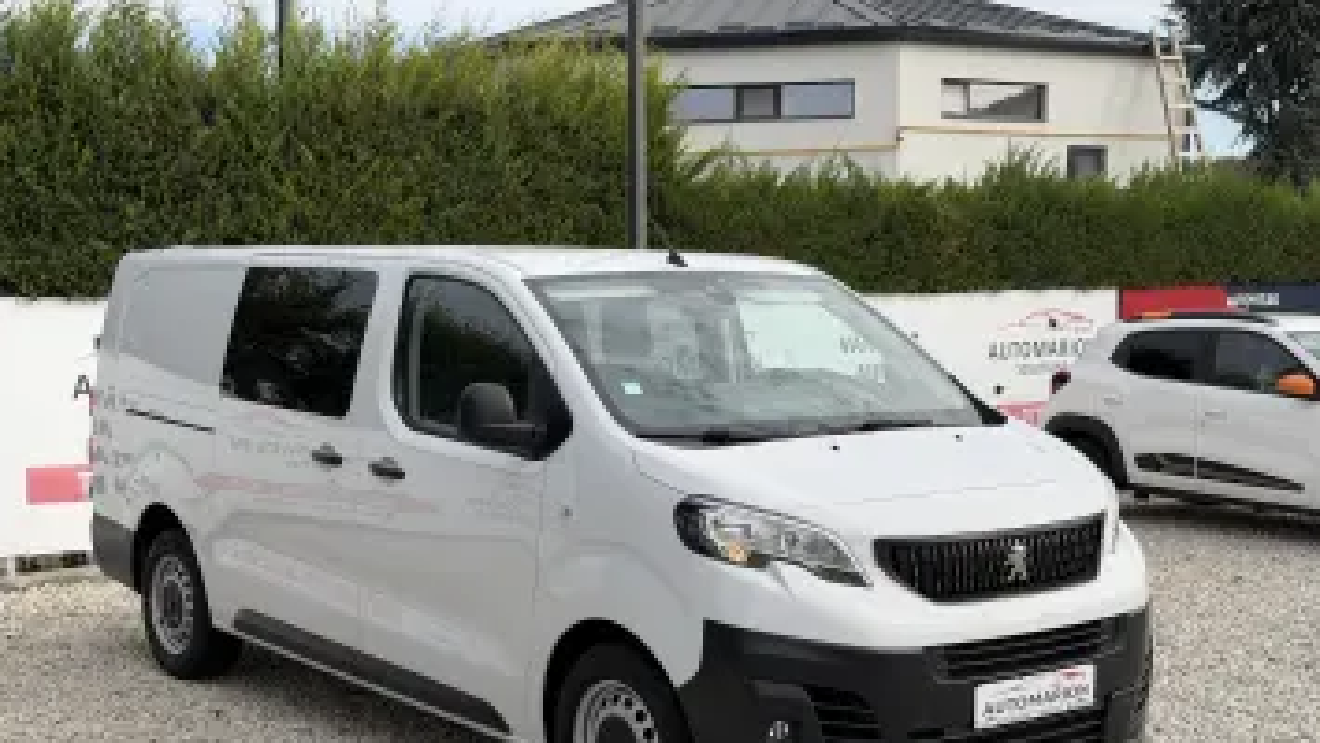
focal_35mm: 53
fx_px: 1856
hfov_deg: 39.2
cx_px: 654
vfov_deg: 22.6
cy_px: 494
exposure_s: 1/3378
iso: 64
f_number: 1.78
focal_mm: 6.76
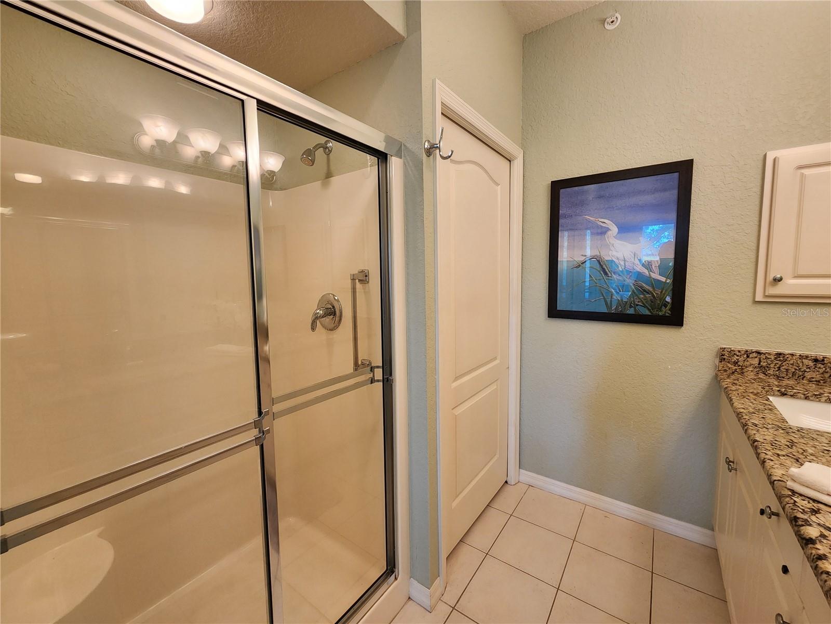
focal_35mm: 13
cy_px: 312
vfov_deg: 89.9
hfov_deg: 106.2
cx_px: 416
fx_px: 312
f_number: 2.2
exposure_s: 1/60
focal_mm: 2.2
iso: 250
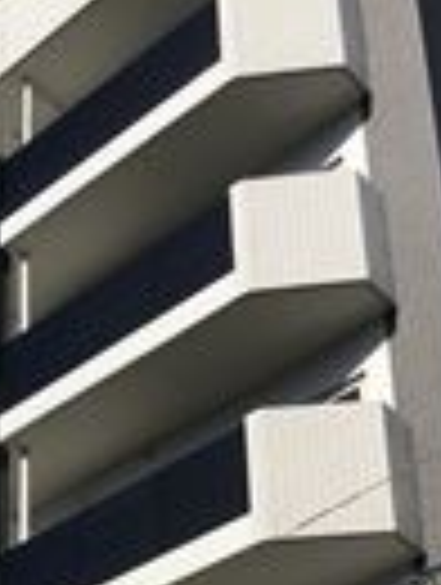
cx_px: -50
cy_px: 788
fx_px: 1507
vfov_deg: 19.9
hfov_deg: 16.1
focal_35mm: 89
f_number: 2.2
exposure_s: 1/3205
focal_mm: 4.15
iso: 25
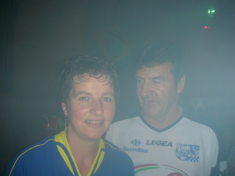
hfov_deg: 52.6
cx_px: 118
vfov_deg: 40.7
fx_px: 238
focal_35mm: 35
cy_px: 88
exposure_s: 1/60.1
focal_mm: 5.8
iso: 50
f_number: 3
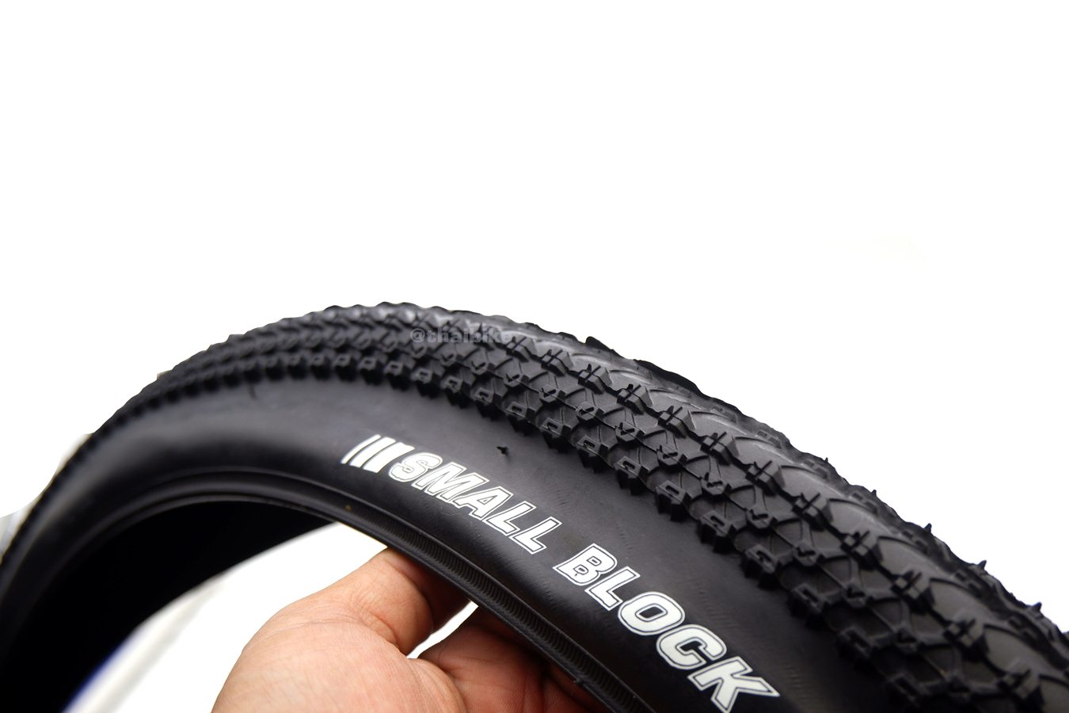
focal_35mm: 42
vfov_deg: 31.9
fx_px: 1247
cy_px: 356
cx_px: 534
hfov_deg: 46.4
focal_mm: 28
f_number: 5
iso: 200
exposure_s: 1/125
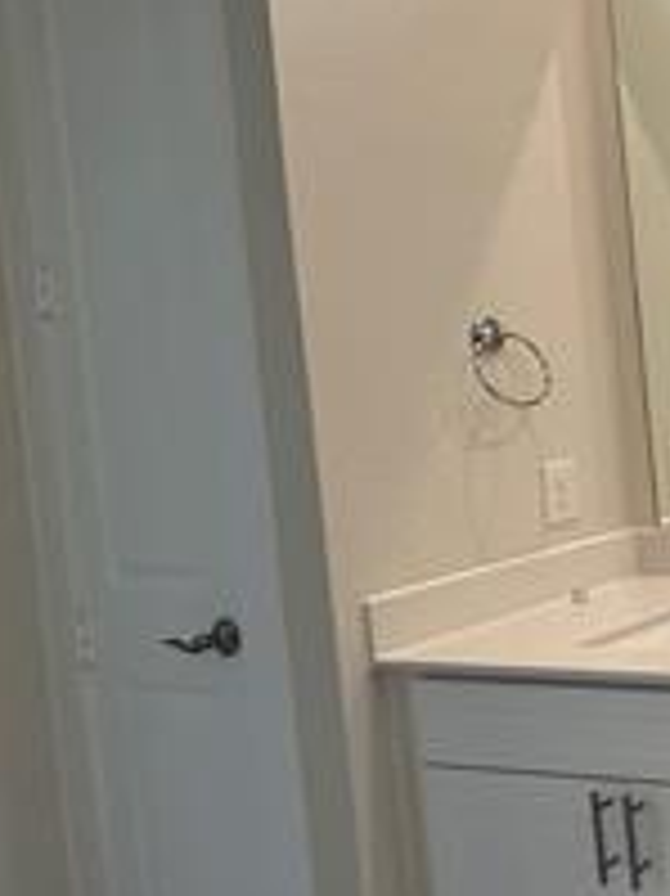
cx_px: 1219
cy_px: 338
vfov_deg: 41.8
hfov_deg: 21.1
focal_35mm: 45
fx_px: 1163
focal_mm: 2.22
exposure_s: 1/120
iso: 160
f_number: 2.2
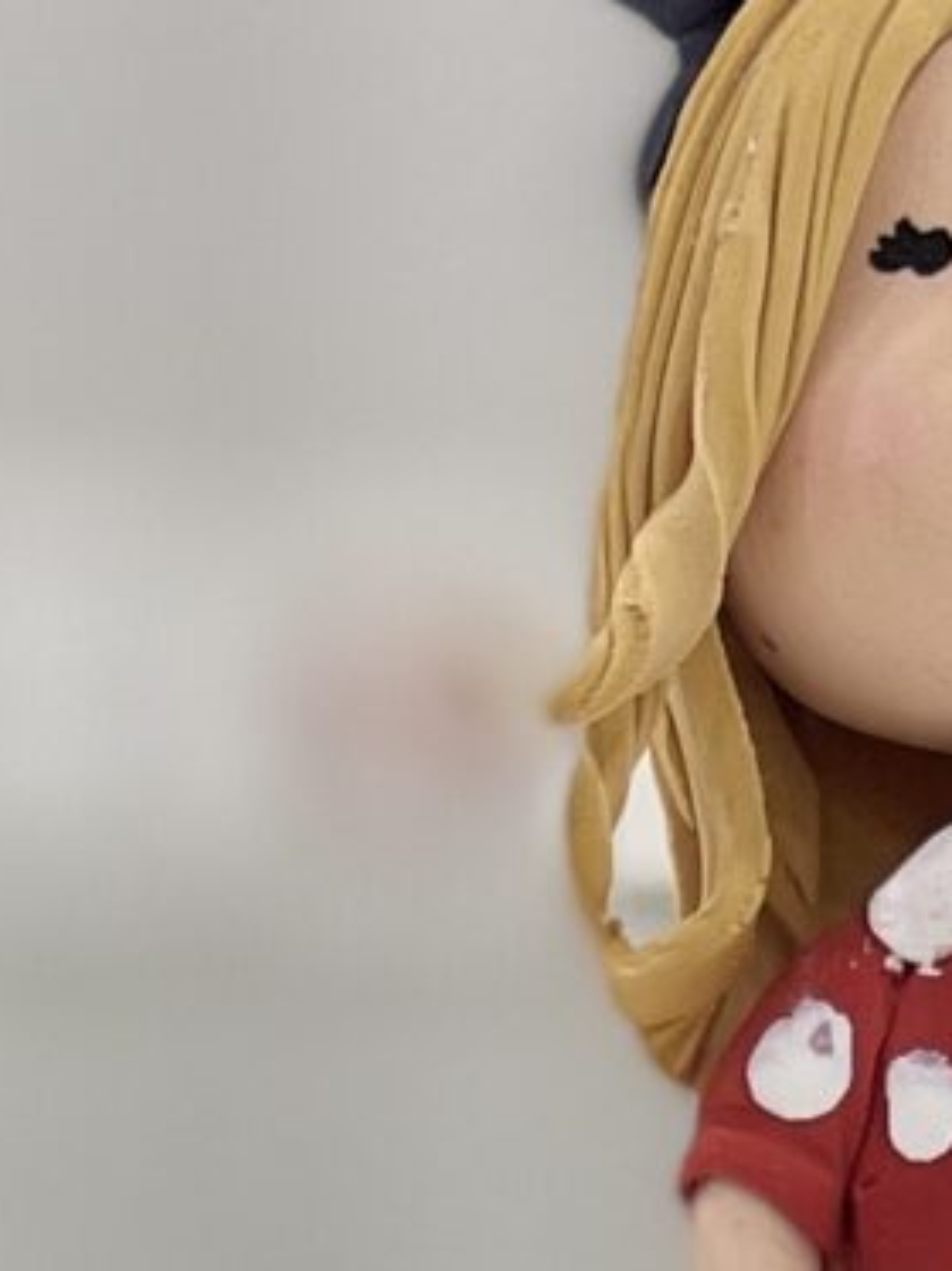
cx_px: 983
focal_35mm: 178
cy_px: 3290
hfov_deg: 8.3
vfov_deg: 9.6
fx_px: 6535
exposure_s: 1/121
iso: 80
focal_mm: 5.1
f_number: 1.6
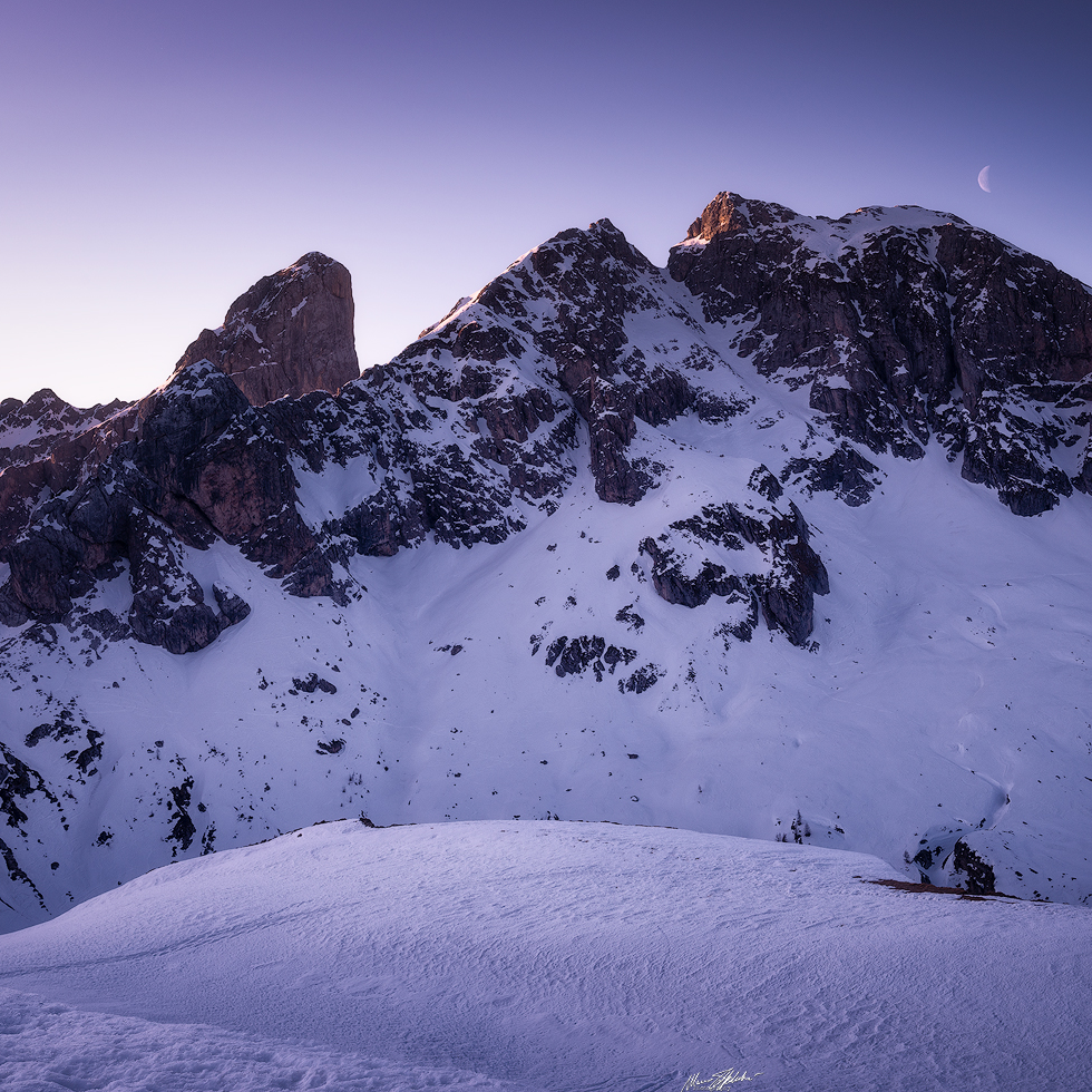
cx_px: 721
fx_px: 1392
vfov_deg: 42.8
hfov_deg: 42.3
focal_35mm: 39
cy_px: 550
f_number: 11
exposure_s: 1/60
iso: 100
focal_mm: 30
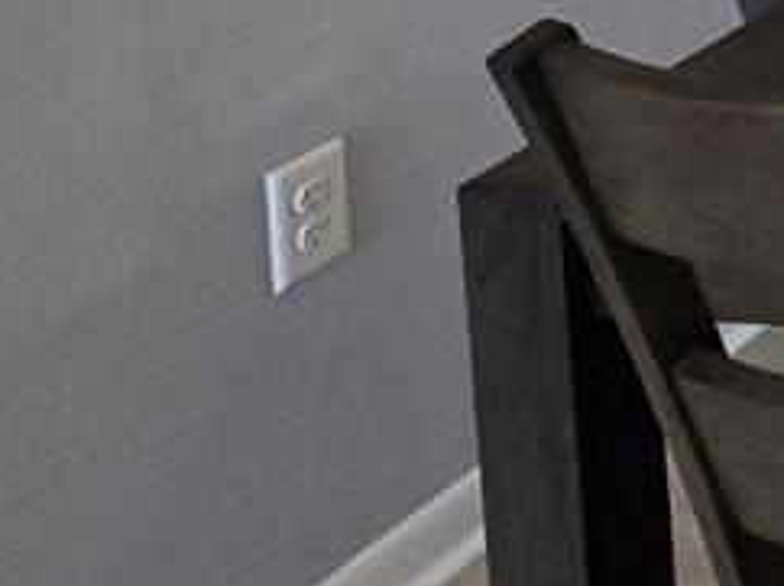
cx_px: 2119
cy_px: -754
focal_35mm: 86
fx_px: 1946
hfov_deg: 13.0
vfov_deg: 13.4
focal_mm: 2.2
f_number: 2.2
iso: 64
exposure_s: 1/60
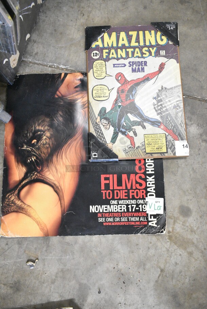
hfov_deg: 43.7
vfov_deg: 61.9
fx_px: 258
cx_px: 104
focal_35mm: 30
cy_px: 154
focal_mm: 20
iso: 6400
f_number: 5
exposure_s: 1/100
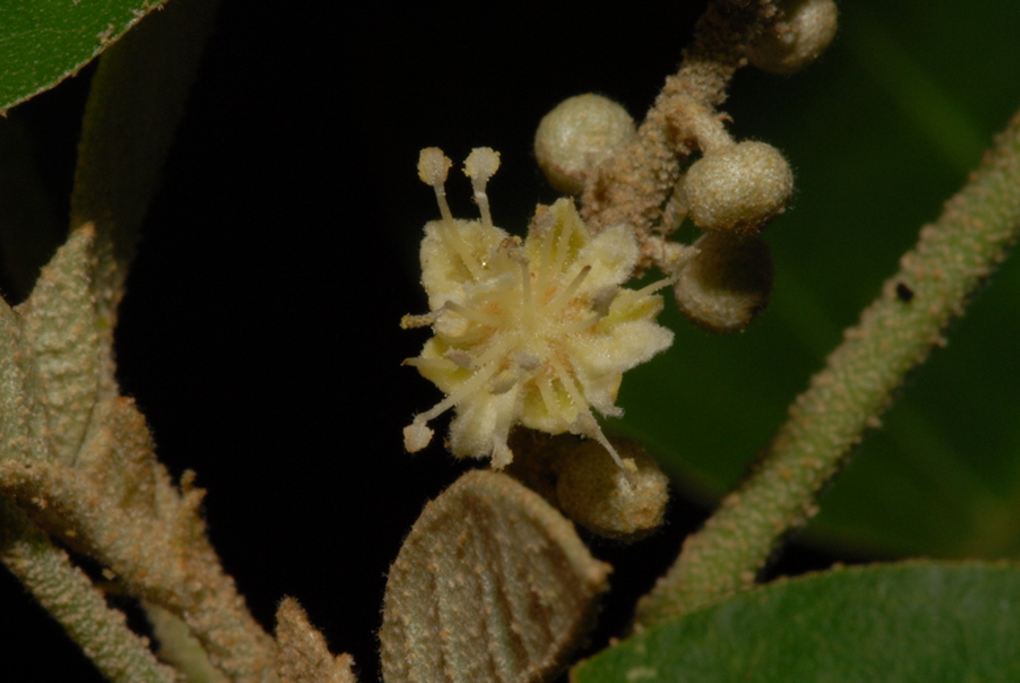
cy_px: 342
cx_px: 505
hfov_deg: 12.6
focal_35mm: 163
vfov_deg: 8.5
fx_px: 4611
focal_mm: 105
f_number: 40
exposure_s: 1/60
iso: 200
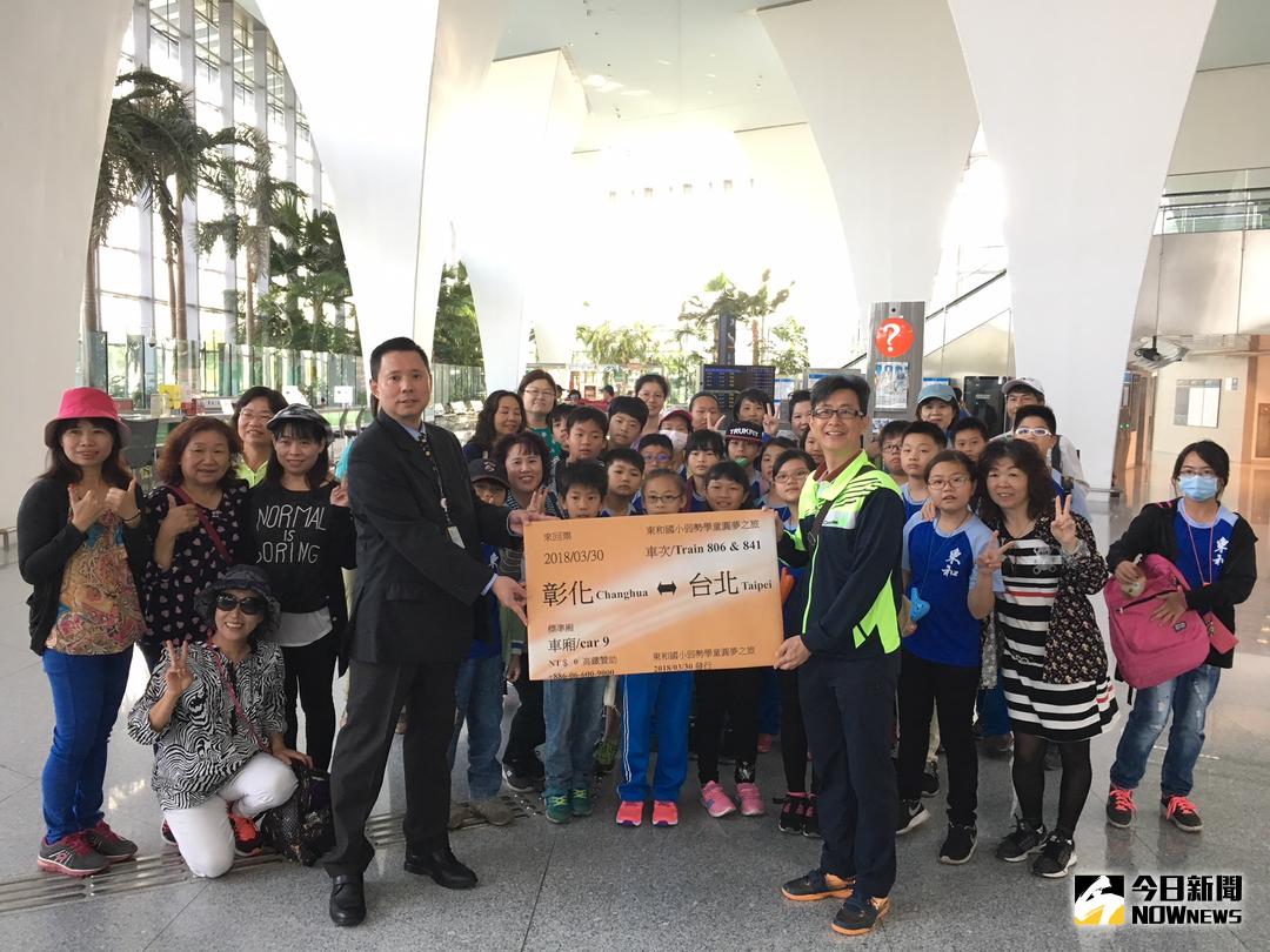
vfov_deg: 48.2
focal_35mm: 29
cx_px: 635
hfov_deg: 61.7
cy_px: 476
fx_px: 1064
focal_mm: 4.15
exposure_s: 1/30
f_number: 2.2
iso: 40
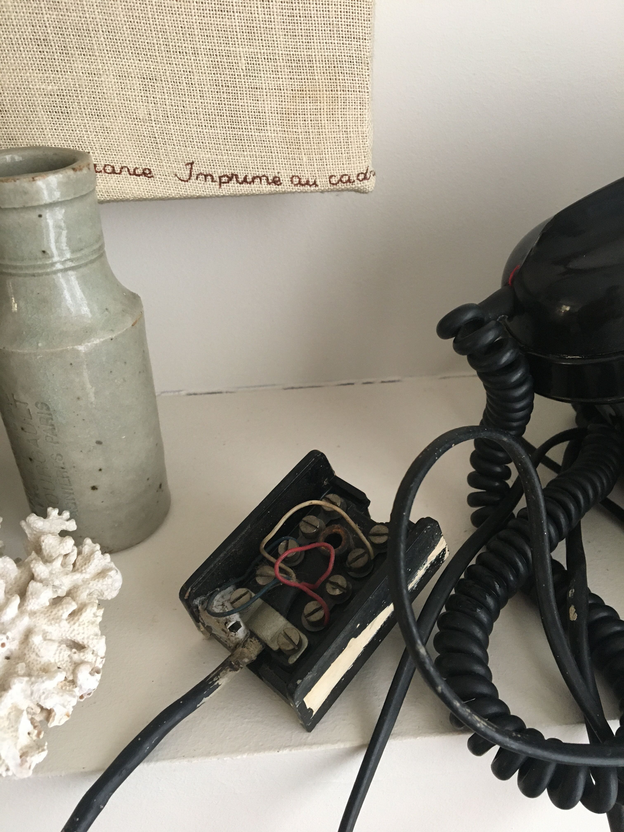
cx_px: 312
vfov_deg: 61.7
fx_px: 697
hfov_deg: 48.2
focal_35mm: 29
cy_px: 416
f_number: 2.2
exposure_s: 1/33
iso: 160
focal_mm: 4.15
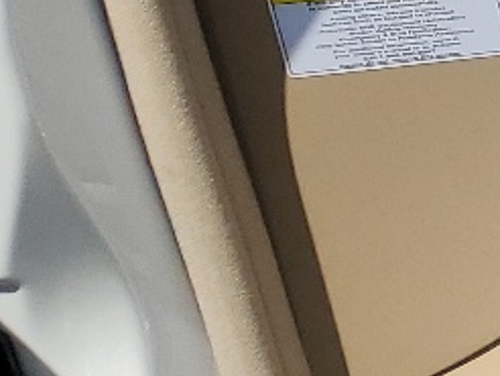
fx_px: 2443
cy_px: -543
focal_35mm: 169
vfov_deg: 8.1
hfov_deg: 9.2
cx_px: 1533
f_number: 1.5
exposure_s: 1/3333
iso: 50
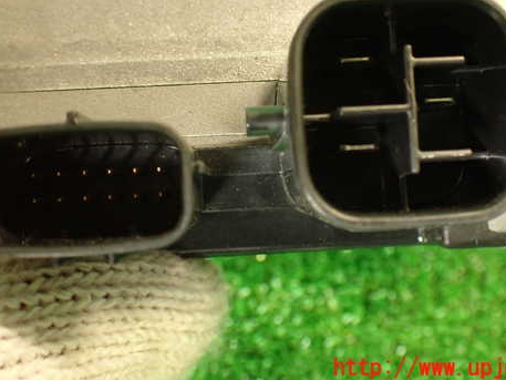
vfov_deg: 34.1
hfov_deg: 44.8
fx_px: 614
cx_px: 251
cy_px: 133
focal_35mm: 42
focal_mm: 5.79
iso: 640
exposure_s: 1/30
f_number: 2.4
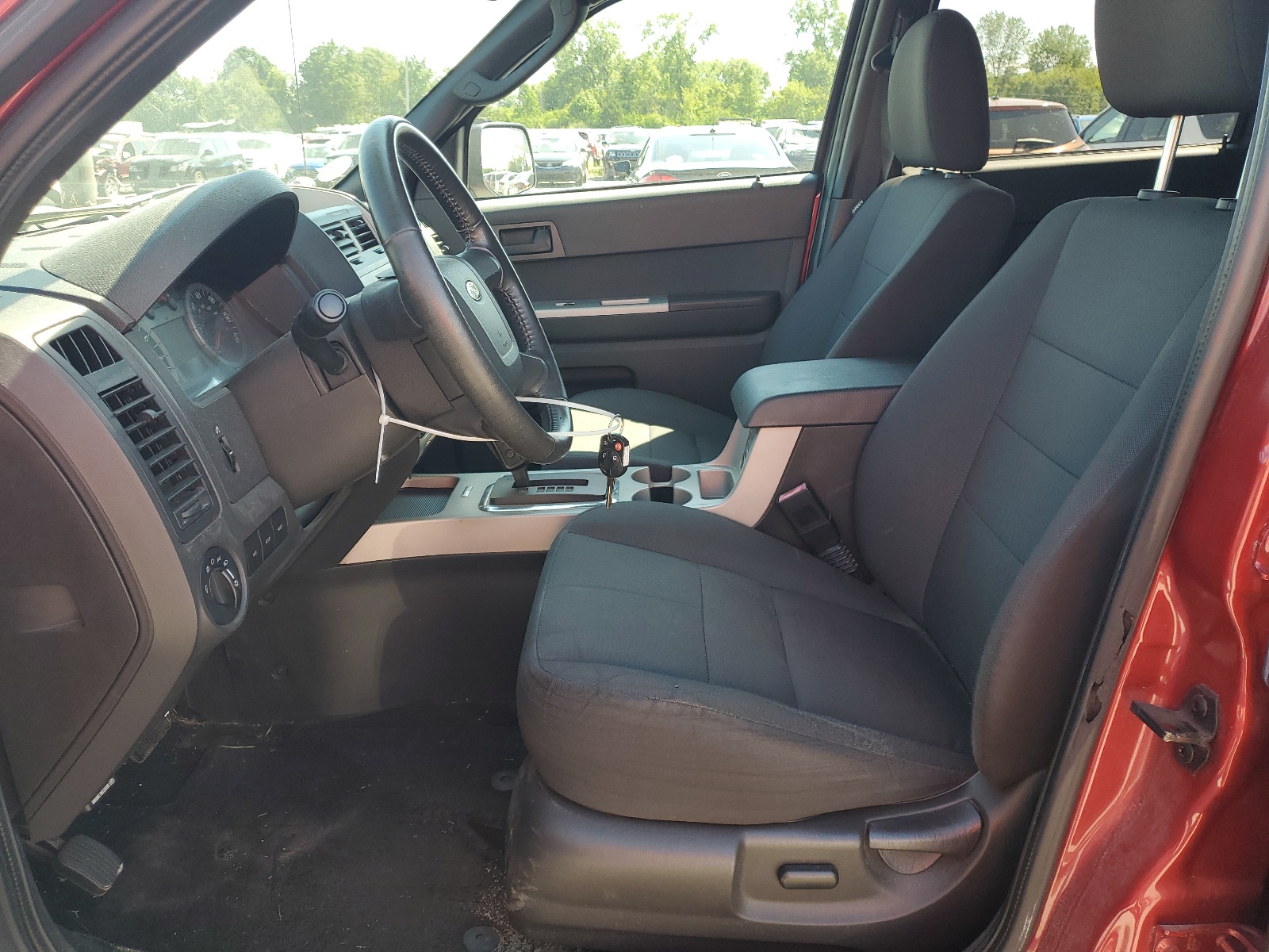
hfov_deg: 67.3
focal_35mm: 26
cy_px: 476
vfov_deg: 53.1
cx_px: 634
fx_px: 953
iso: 50
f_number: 1.5
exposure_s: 1/256
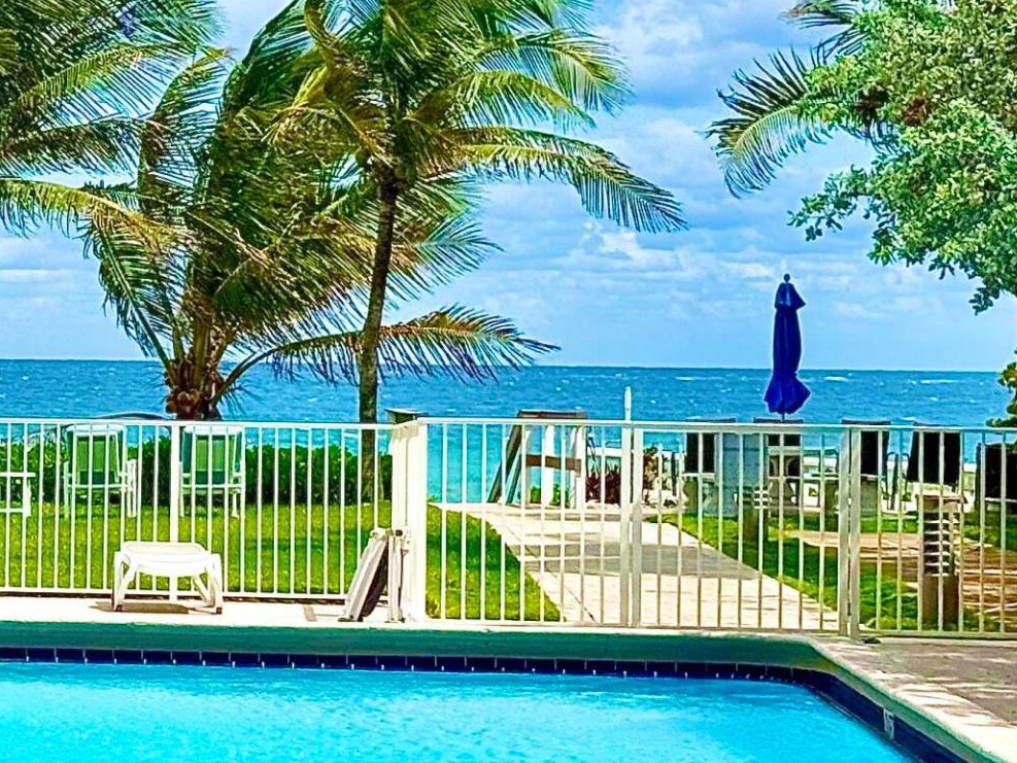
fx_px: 4115
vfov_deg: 10.6
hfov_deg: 13.8
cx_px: -103
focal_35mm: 140
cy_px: 276
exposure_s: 1/11364
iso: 80
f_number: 1.78
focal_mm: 6.76
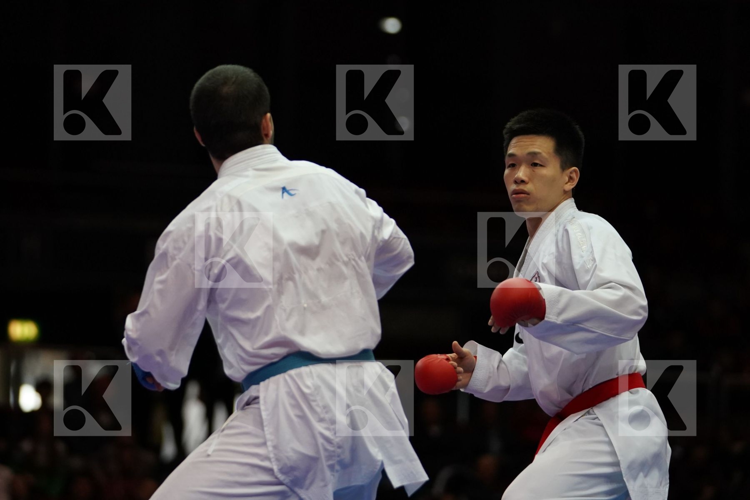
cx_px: 375
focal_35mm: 187
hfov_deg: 11.0
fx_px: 3896
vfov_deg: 7.3
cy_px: 250
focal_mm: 125
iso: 2000
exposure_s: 1/1000
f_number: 2.8
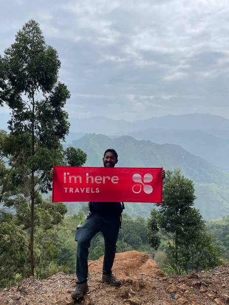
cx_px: 111
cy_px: 153
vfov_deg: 65.3
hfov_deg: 51.3
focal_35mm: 27
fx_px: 238
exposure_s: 1/4292
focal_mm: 4.2
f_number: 1.6
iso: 32
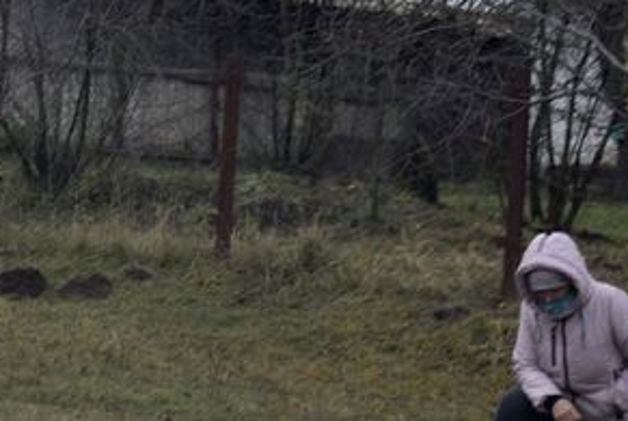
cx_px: -86
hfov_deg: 9.6
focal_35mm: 212
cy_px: 262
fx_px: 3709
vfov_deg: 6.5
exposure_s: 1/400
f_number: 5.6
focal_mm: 55
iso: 400
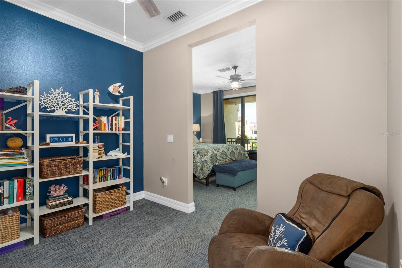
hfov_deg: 93.3
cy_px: 134
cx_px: 201
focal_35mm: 17
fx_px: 190
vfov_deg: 70.4
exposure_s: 1.3
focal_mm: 17
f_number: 8
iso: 320
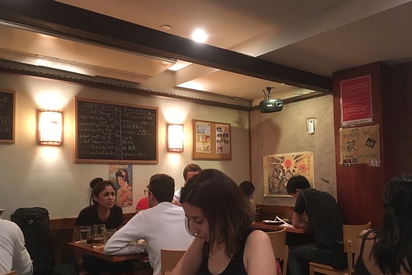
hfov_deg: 58.7
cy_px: 157
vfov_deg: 41.0
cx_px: 195
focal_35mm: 32
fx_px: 366
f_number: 2.2
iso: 200
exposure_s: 1/15
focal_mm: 4.15
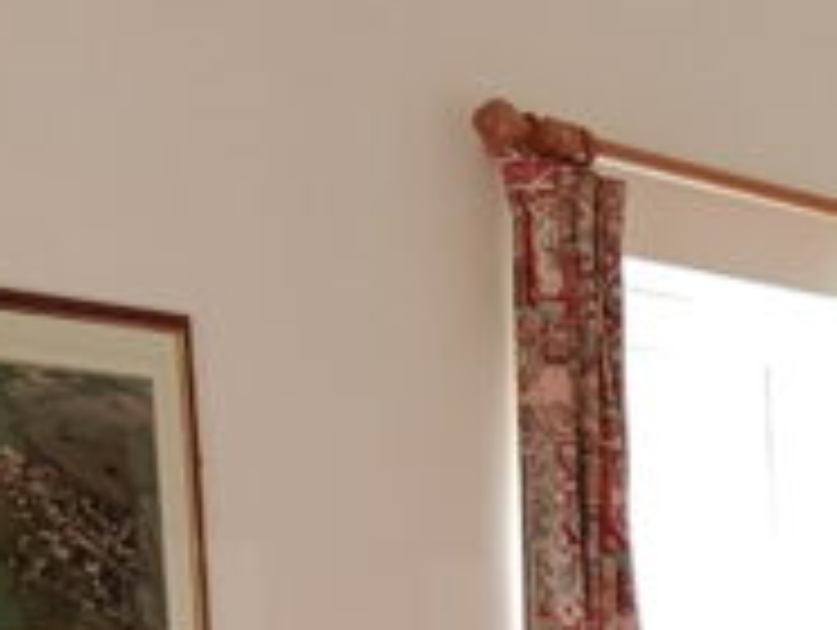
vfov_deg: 9.4
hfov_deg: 13.0
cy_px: 1440
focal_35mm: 143
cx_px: 1305
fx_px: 3462
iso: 160
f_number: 1.7
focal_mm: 4.3
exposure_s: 1/33
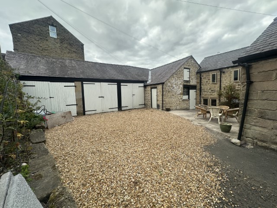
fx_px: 112
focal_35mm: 14
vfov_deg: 85.7
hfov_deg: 102.1
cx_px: 138
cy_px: 104
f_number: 2.2
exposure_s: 1/622
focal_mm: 2.22
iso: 40
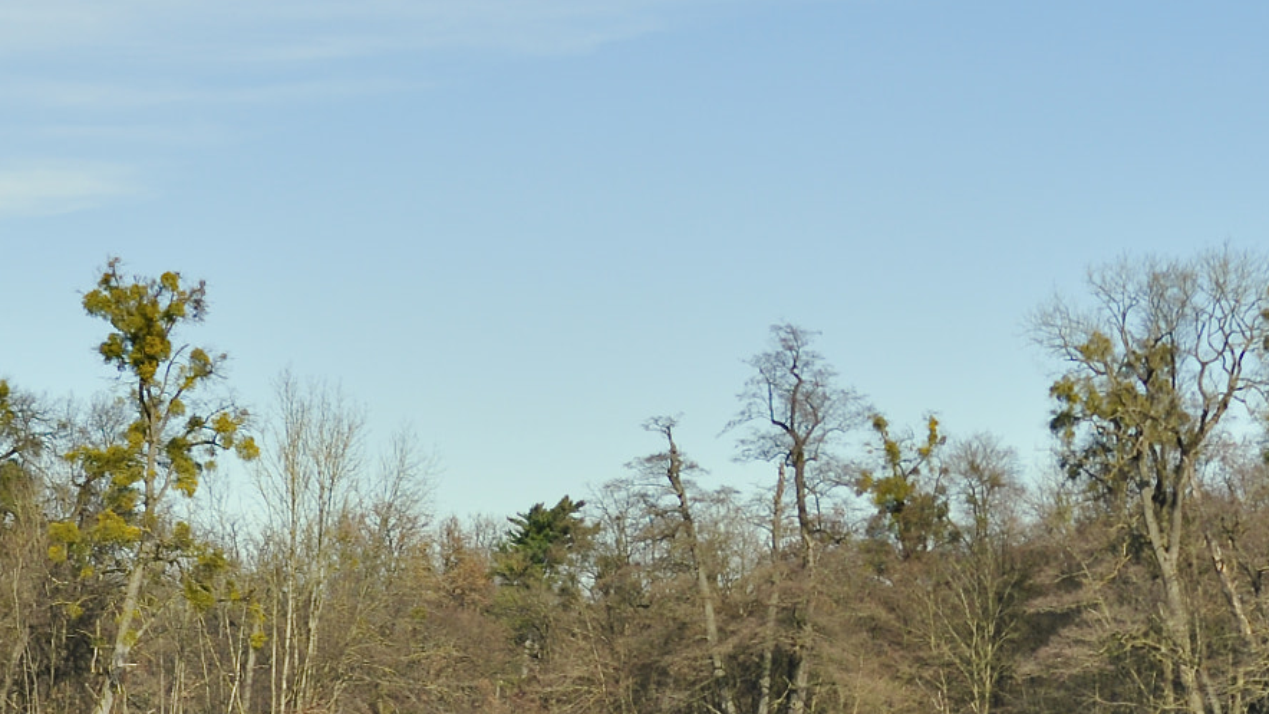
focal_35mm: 127
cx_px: 1124
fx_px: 4280
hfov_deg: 16.7
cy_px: 569
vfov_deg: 9.5
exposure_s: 1/4000
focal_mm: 35
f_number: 3.2
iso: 160
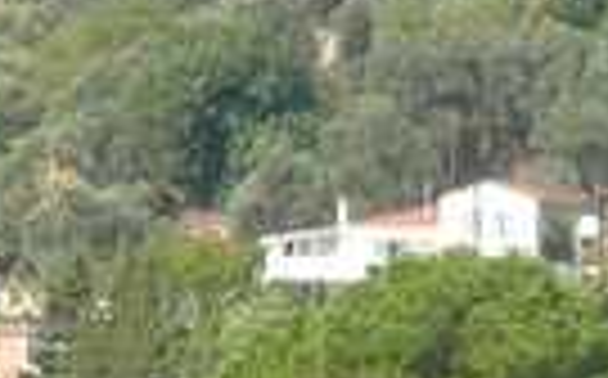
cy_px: -171
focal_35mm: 725
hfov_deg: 2.9
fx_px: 11998
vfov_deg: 1.8
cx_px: 347
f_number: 4.7
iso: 100
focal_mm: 20.9
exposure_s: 1/320
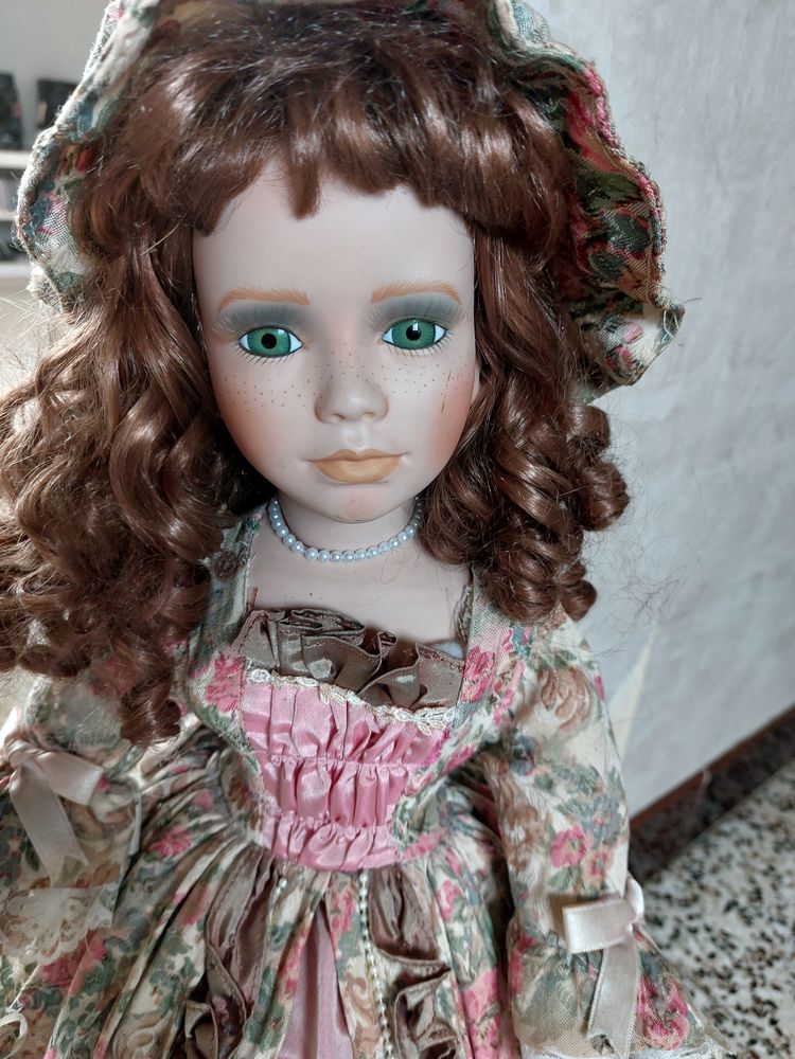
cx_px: 398
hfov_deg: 56.8
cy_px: 530
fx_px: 735
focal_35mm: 24
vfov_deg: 71.6
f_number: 1.8
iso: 200
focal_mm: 5.23
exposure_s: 1/50
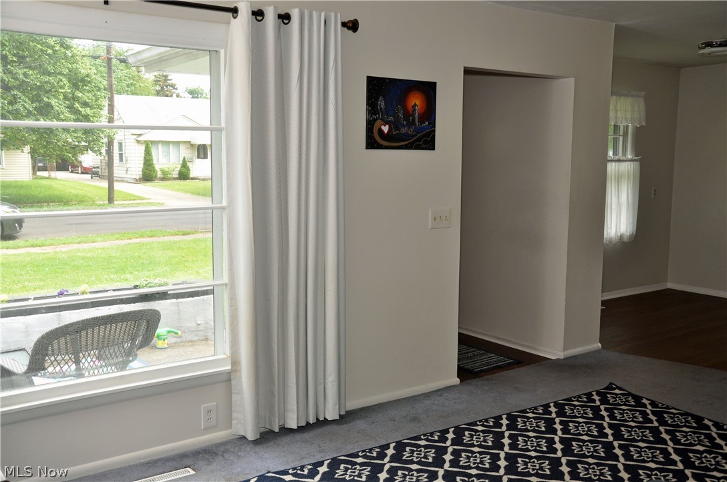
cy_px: 241
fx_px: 726
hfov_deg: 53.2
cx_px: 364
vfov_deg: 36.8
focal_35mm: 36
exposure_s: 1/125
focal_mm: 24
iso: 280
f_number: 5.6
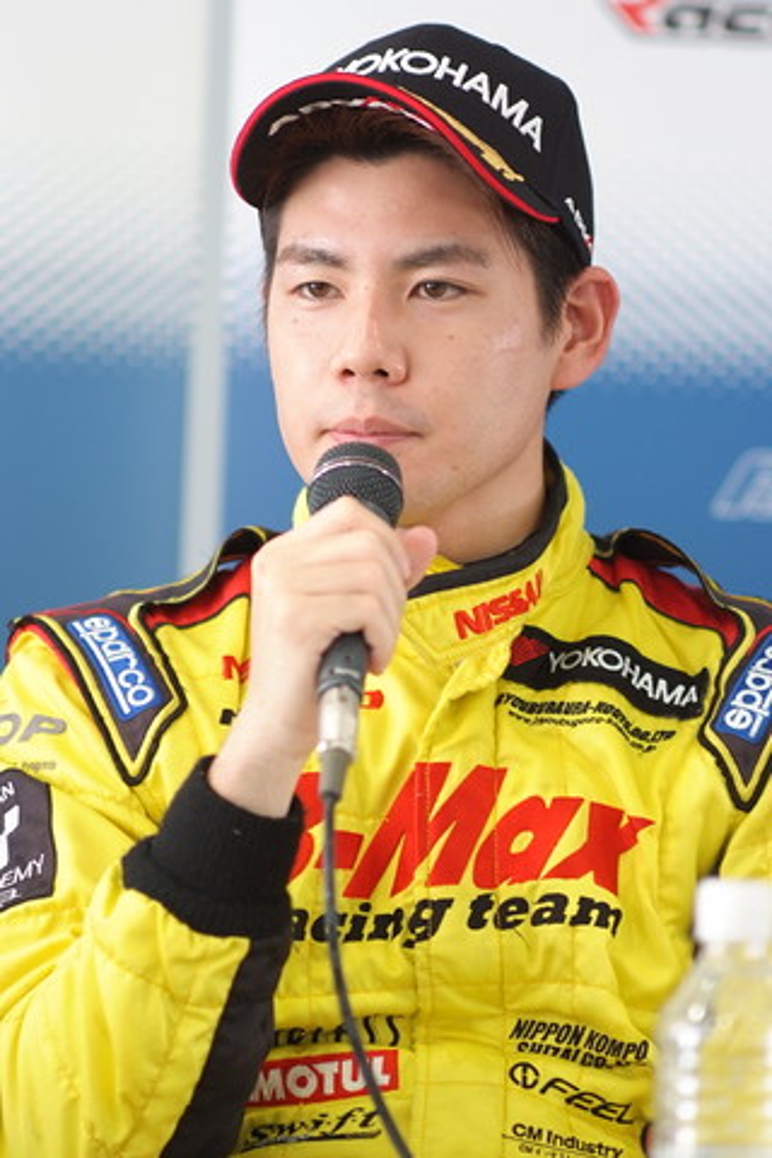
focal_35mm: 158
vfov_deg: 13.0
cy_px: 579
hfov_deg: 8.7
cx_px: 386
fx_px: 5082
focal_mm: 105
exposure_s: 1/125
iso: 800
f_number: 2.5
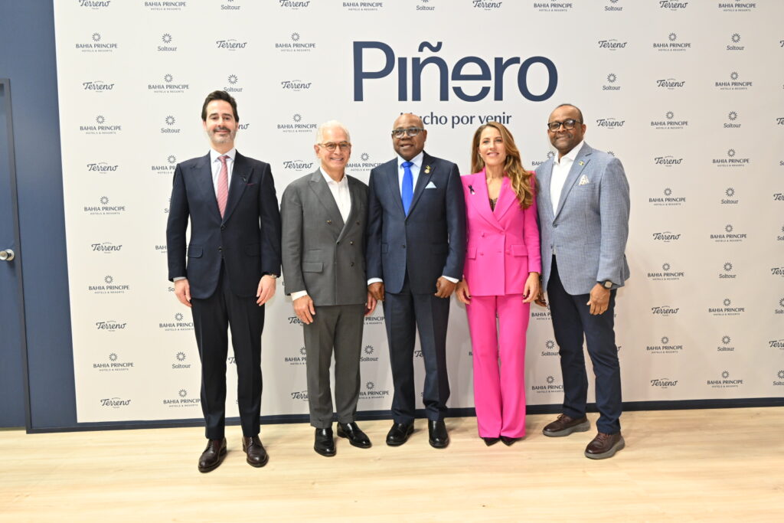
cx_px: 392
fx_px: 610
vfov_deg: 46.4
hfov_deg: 65.5
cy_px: 262
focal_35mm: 28
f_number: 7.1
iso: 1600
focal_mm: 28
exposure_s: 1/60
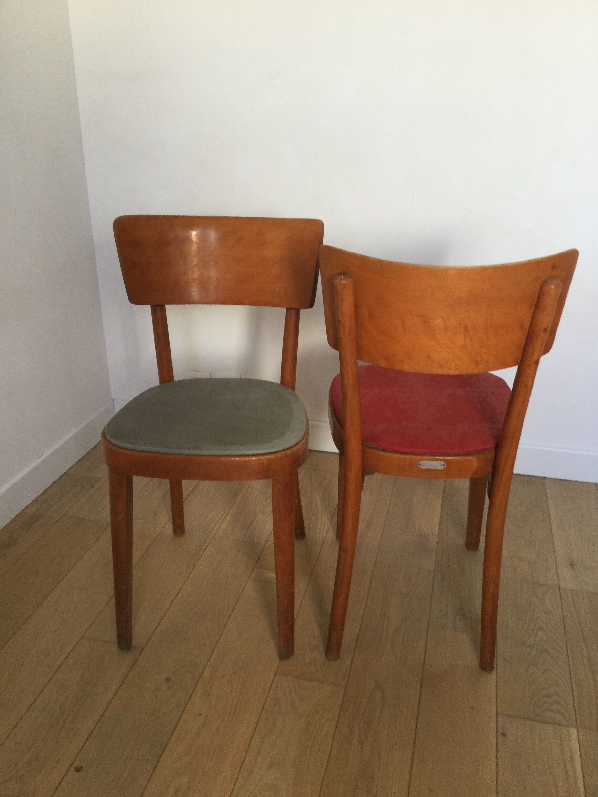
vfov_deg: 58.4
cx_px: 299
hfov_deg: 45.4
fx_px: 714
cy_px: 398
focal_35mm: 31
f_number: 2.4
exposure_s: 1/33
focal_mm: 3.3
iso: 80
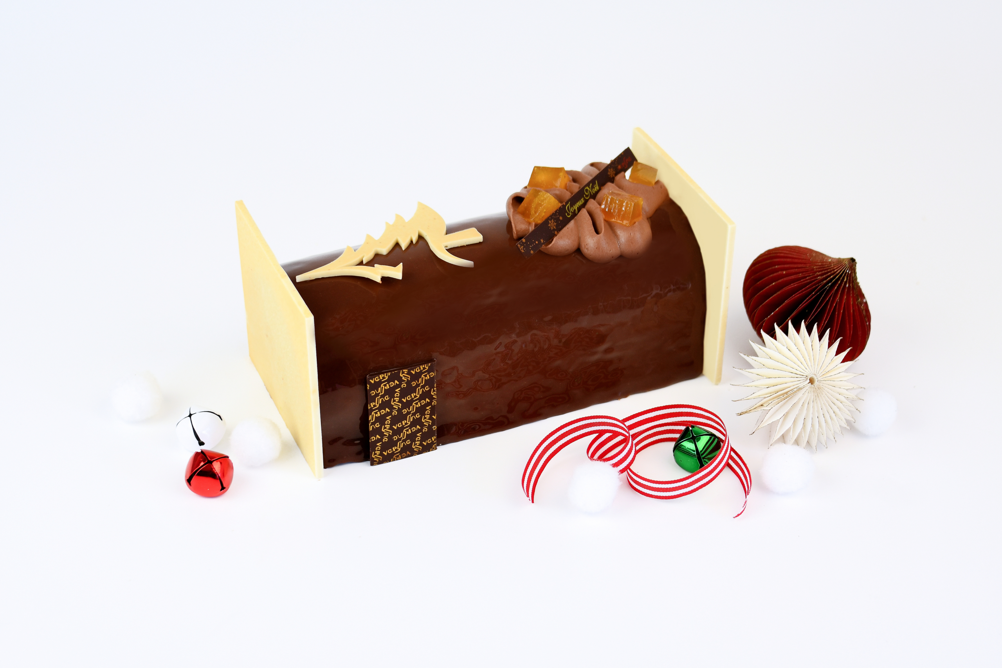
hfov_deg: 28.1
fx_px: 2004
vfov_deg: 18.9
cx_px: 501
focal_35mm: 72
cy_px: 334
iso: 250
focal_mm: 48
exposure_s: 1/100
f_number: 4.2
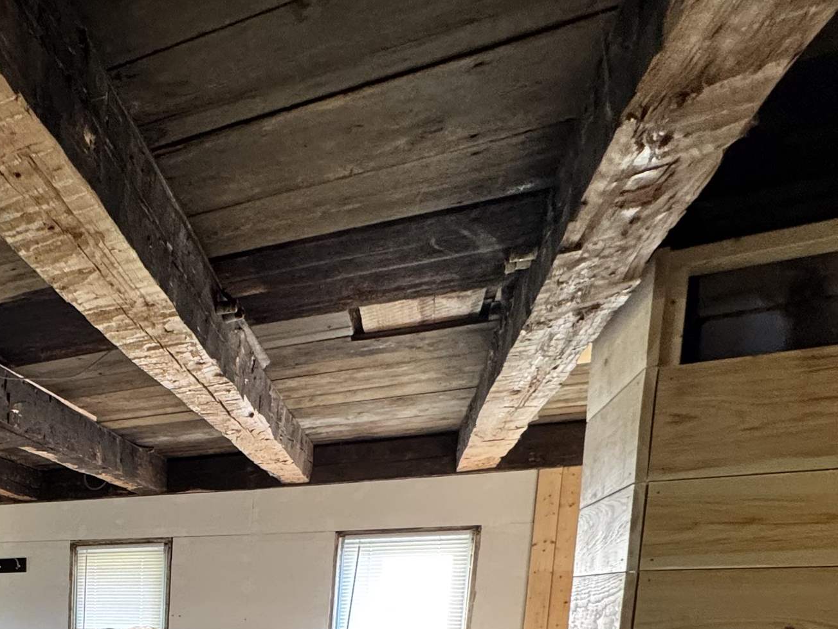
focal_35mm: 33
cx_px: -129
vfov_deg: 35.8
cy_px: 710
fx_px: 799
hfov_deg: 41.3
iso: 400
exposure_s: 1/60
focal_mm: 2.22
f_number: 2.2
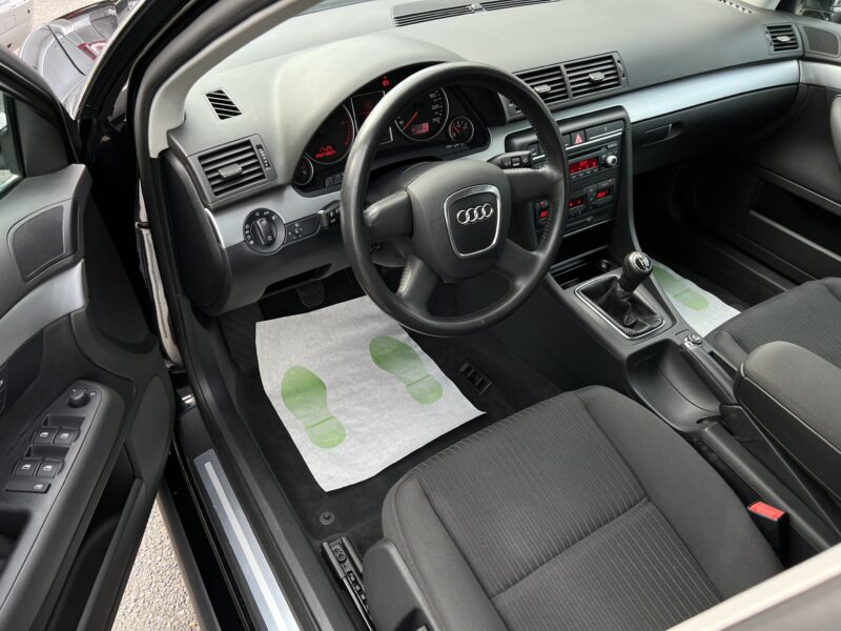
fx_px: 632
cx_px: 420
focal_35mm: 26
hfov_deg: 67.3
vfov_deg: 53.1
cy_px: 316
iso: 50
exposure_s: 1/359
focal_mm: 5.7
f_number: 1.5
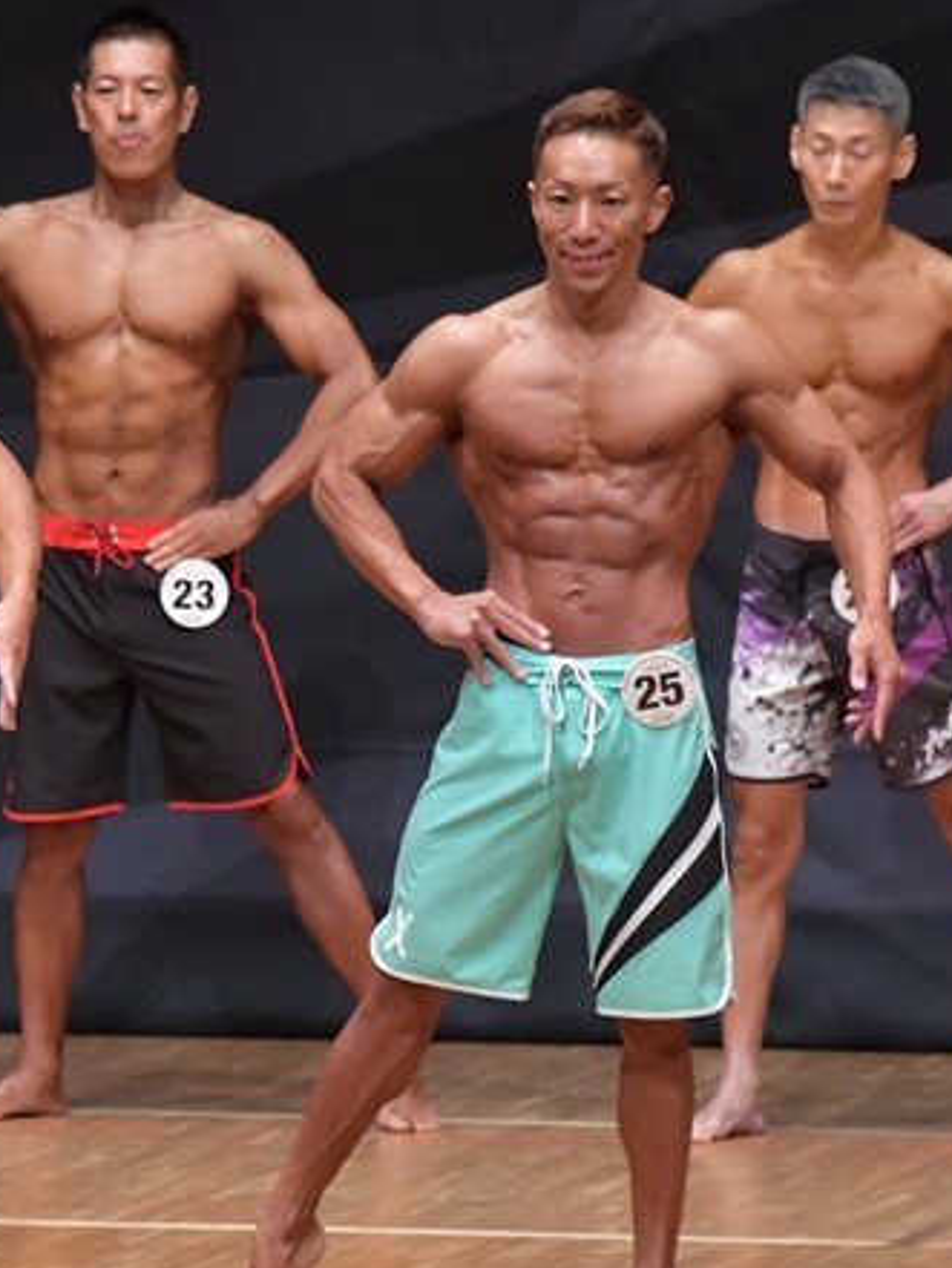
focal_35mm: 481
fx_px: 17629
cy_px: 713
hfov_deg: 3.1
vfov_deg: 4.1
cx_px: 174
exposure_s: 1/400
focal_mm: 190
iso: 6400
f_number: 5.6
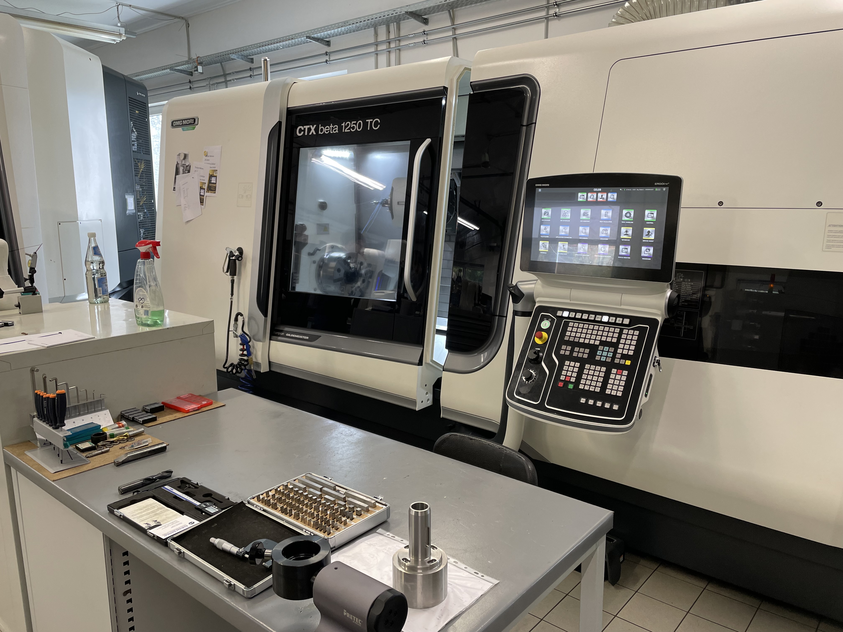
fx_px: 633
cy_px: 316
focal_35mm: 26
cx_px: 422
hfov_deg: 67.3
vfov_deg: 53.1
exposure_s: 1/100
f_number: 1.6
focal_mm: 4.2
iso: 80
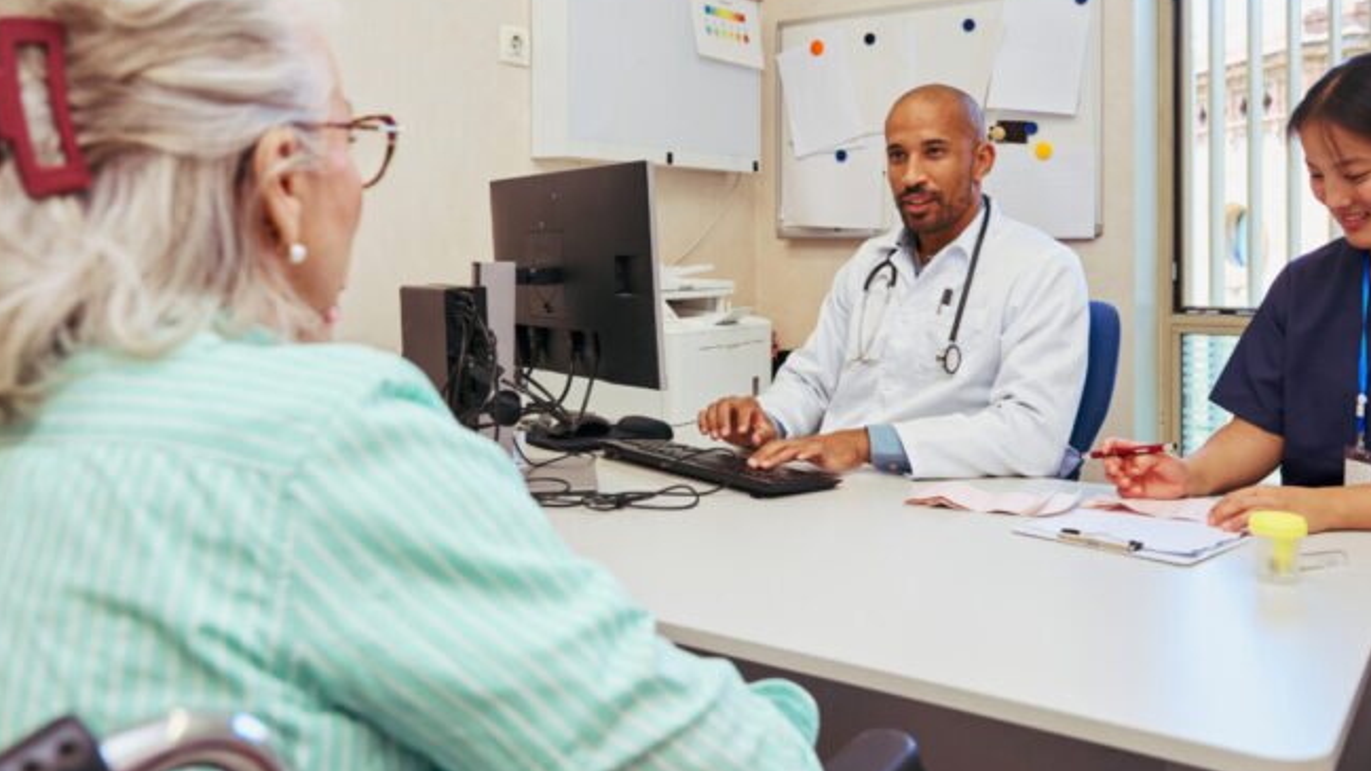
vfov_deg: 37.8
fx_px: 1127
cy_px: 396
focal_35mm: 31
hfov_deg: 62.6
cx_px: 733
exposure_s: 1/250
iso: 500
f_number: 4
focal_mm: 24
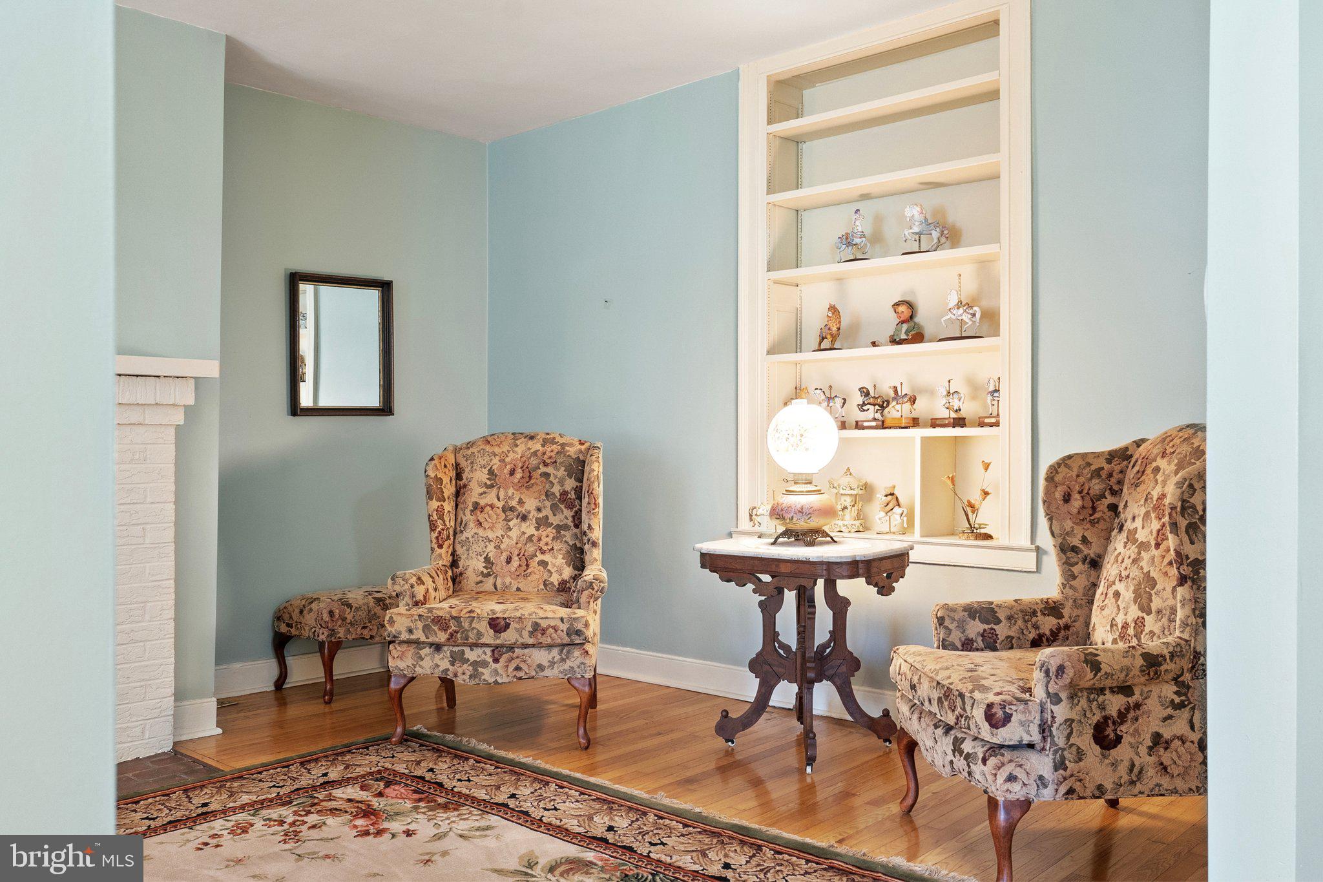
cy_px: 441
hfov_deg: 61.9
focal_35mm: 30
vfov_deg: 43.6
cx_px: 662
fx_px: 1102
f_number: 8
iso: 800
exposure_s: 1.3
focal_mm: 20
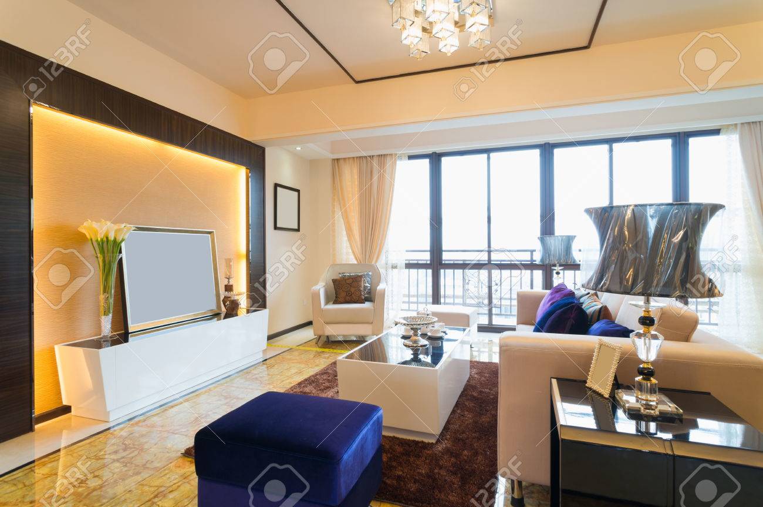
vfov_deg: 53.0
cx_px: 382
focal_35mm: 24
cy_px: 254
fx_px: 508
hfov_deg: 73.8
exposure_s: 1/2
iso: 100
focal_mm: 16
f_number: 9
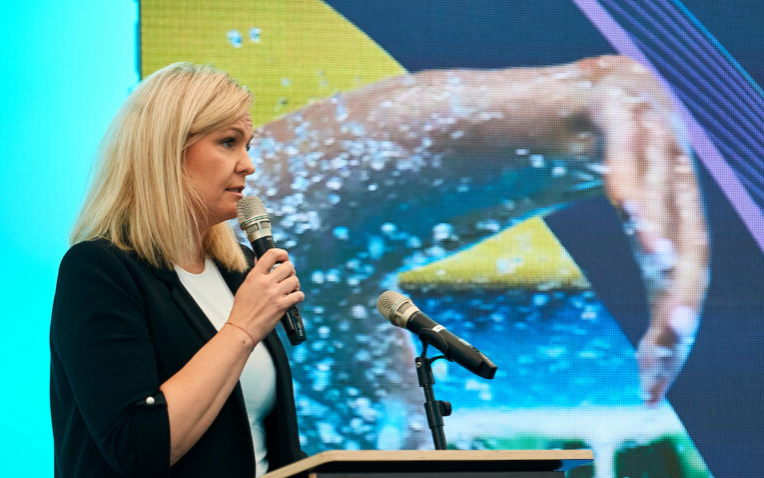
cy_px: 248
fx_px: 3623
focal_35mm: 174
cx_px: 382
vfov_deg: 7.5
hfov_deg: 12.0
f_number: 3.5
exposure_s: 1/500
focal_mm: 170
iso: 1600
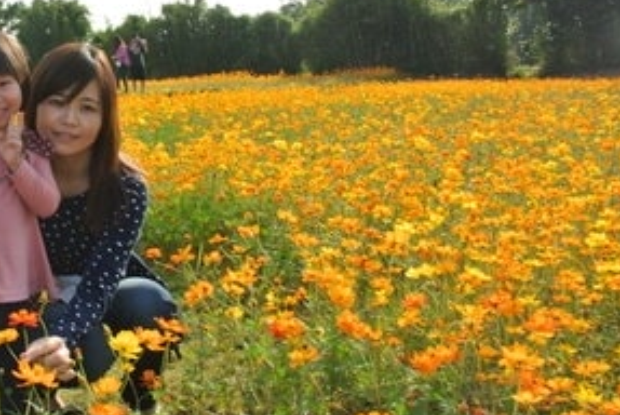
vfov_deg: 28.6
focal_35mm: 47
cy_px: 159
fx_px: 810
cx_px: 91
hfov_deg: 39.5
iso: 100
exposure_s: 1/60
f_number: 11
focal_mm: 10
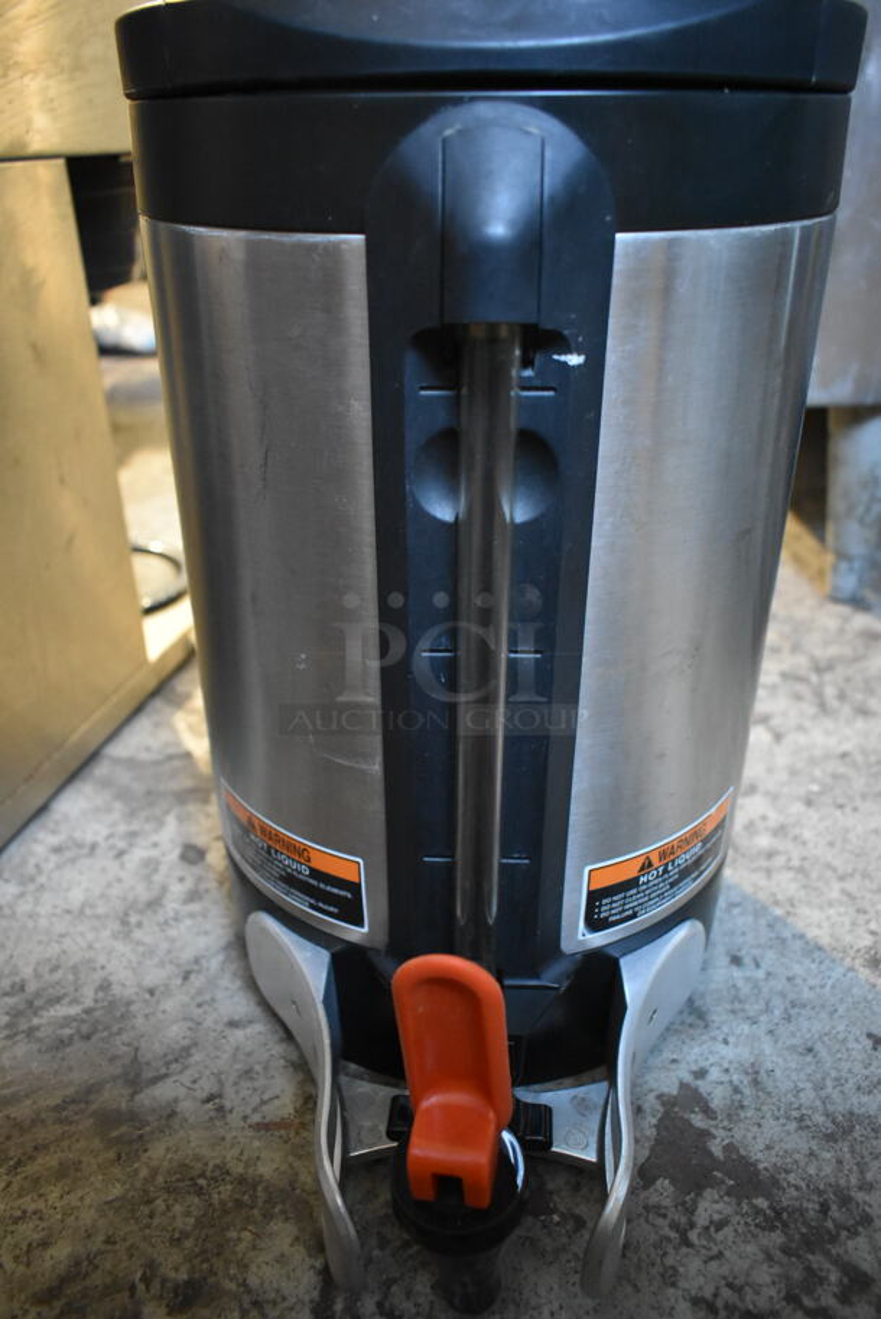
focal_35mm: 27
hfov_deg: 48.0
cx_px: 440
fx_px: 990
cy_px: 660
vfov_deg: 67.3
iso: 3600
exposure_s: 1/30
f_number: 3.5
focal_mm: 18
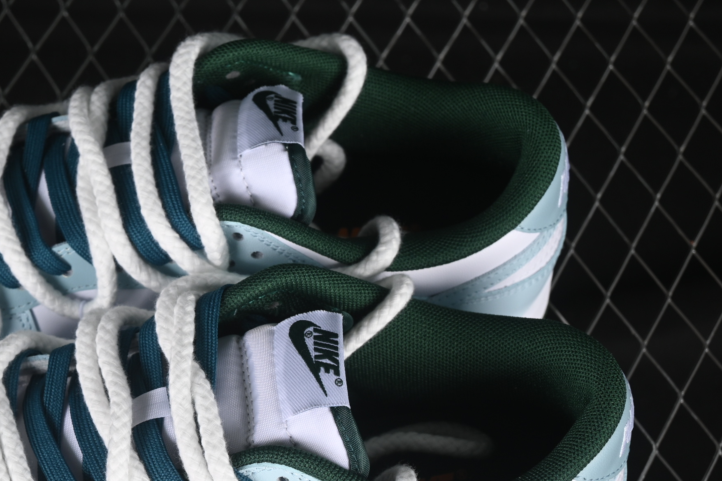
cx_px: 172
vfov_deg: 11.5
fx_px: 2386
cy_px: 370
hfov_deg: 17.1
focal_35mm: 119
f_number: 7.1
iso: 160
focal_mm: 50
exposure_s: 1/80
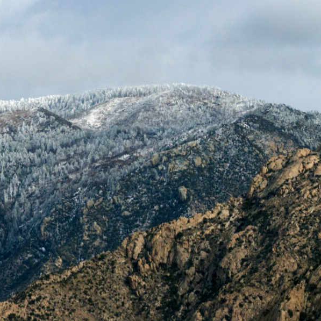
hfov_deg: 3.8
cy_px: 160
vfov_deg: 3.8
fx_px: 4837
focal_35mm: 461
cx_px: 94
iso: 1600
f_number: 18
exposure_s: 1/2000
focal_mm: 240
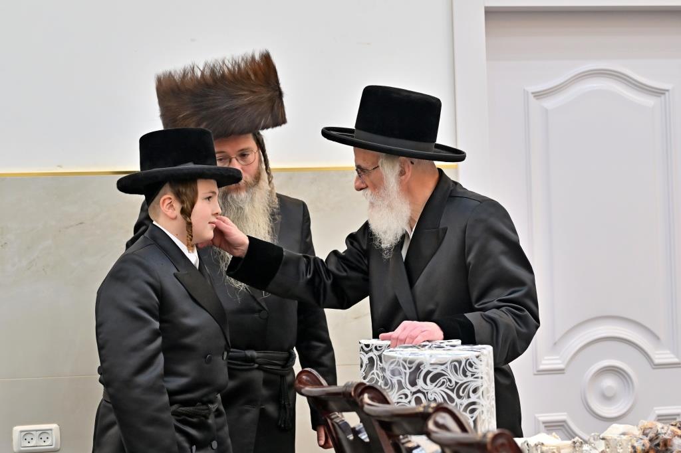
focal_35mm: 106
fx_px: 2004
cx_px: 340
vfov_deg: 12.9
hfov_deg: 19.3
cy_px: 226
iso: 500
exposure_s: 1/200
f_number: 4
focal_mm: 71
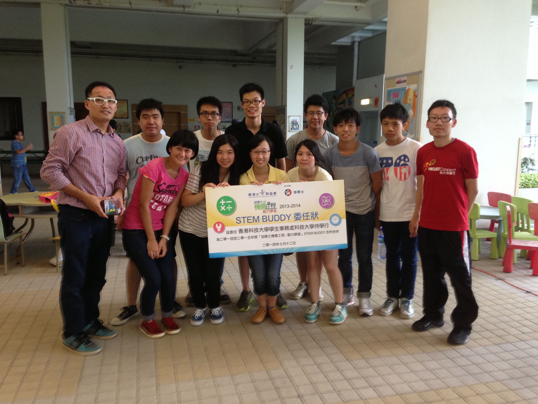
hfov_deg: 55.4
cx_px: 269
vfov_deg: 42.9
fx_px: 513
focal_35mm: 33
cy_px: 202
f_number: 2.4
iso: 100
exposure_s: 1/20
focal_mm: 4.13
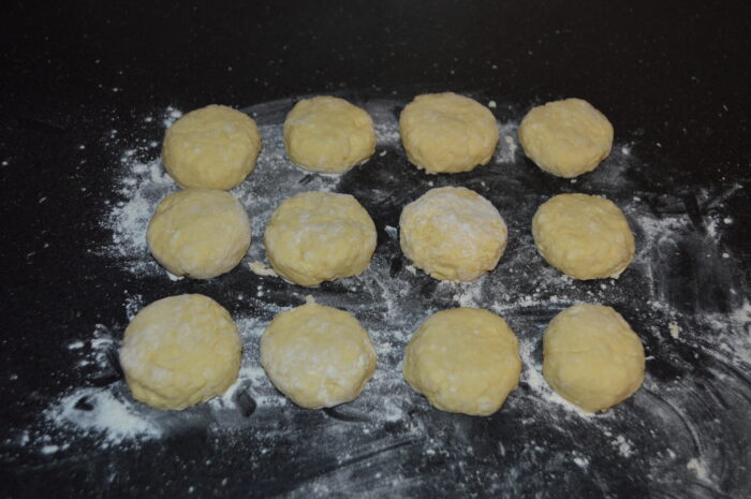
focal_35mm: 42
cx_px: 376
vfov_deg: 31.8
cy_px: 250
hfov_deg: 46.4
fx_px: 875
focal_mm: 28
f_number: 4.5
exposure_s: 1/60
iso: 400
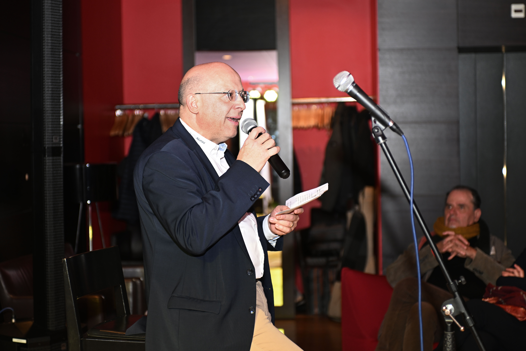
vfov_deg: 19.5
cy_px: 176
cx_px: 263
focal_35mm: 70
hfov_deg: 28.8
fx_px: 1023
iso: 640
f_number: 2.8
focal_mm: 70
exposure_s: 1/60
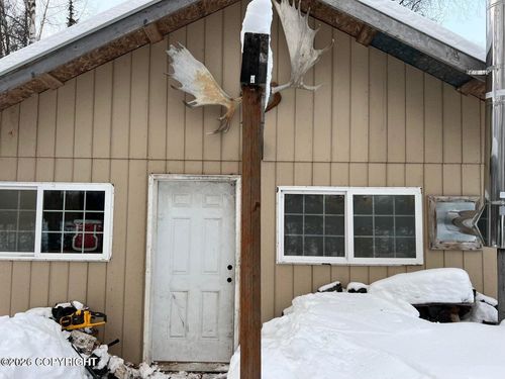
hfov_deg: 67.3
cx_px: 252
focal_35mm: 26
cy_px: 190
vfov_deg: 53.1
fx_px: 379
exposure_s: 1/121
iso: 40
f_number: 1.5
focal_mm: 5.7
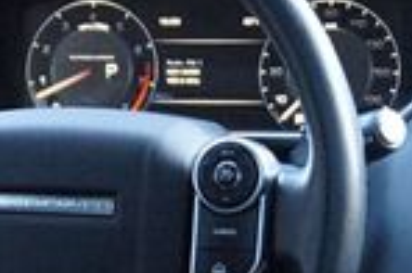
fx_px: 1781
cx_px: 303
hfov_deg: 13.2
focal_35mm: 156
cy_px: 359
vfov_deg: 8.6
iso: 3200
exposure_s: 1/125
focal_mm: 24
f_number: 4.5
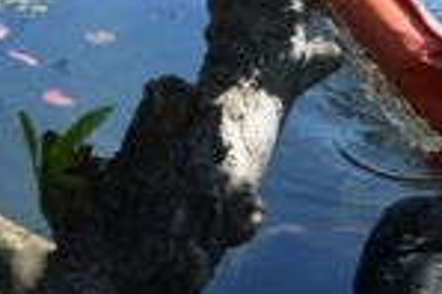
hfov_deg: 15.8
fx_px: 1545
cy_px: -82
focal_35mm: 126
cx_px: -47
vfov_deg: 10.6
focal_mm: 28
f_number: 8
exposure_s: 1/250
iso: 180
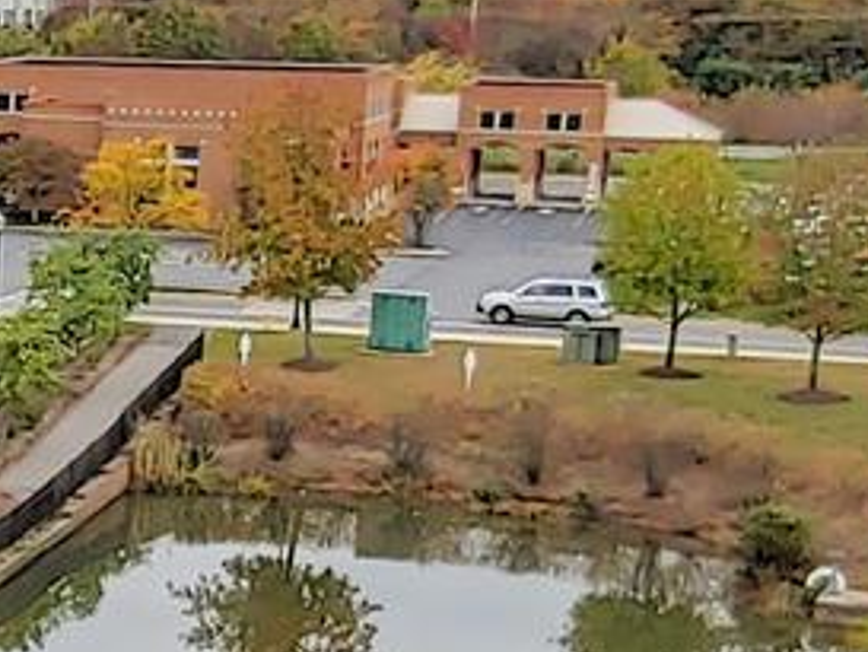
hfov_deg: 14.7
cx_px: -614
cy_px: 617
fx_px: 3010
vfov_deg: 12.2
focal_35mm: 120
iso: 50
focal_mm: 2.18
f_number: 1.9
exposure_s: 1/676
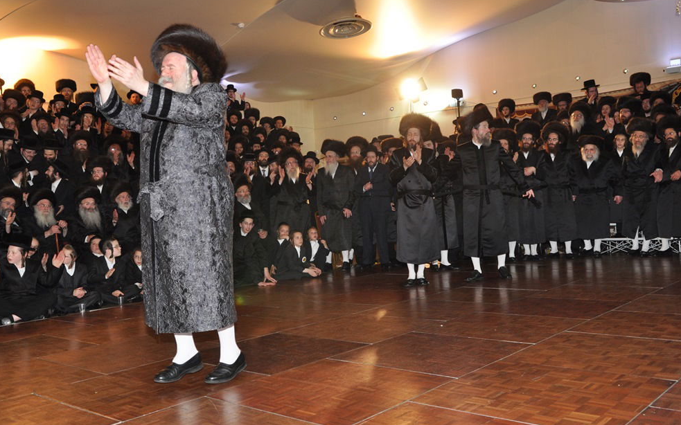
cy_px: 197
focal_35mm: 35
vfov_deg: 36.2
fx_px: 649
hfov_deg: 55.3
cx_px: 330
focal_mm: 22
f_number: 5.6
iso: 640
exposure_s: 1/100
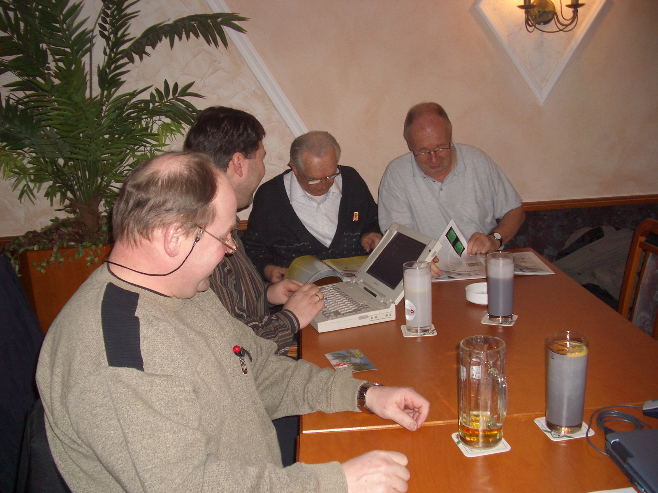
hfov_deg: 52.6
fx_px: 665
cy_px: 246
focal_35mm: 35
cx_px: 329
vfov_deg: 40.7
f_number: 2.6
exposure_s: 1/60
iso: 100
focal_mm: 5.8
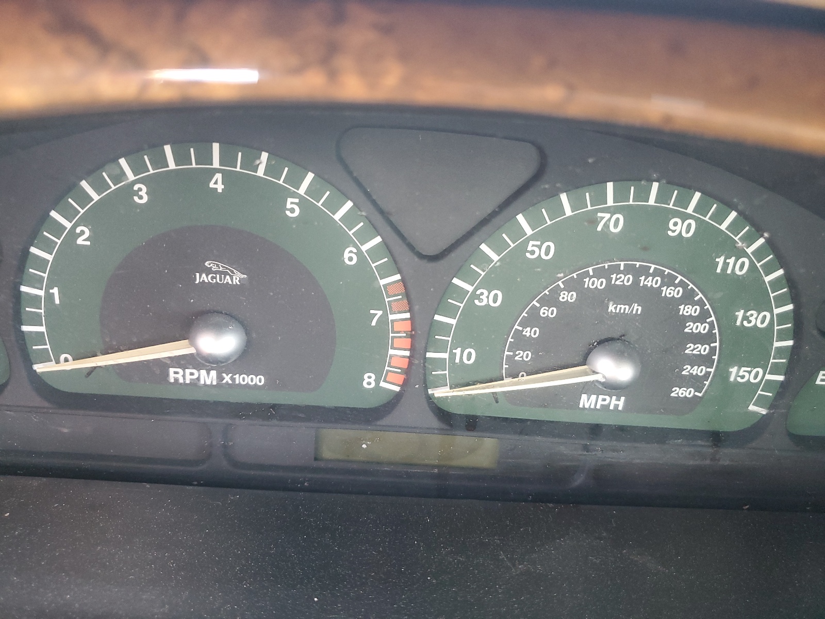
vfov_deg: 53.1
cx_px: 412
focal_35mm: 26
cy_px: 310
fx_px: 620
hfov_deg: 67.3
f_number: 1.5
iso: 188
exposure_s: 1/50
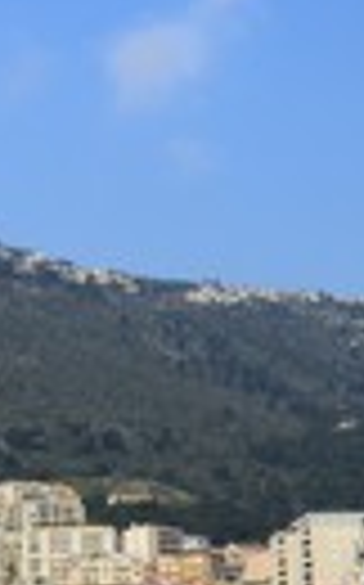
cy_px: 590
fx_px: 2513
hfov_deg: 7.9
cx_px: -377
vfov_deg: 13.1
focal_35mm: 158
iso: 200
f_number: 16
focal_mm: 48
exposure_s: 1/250
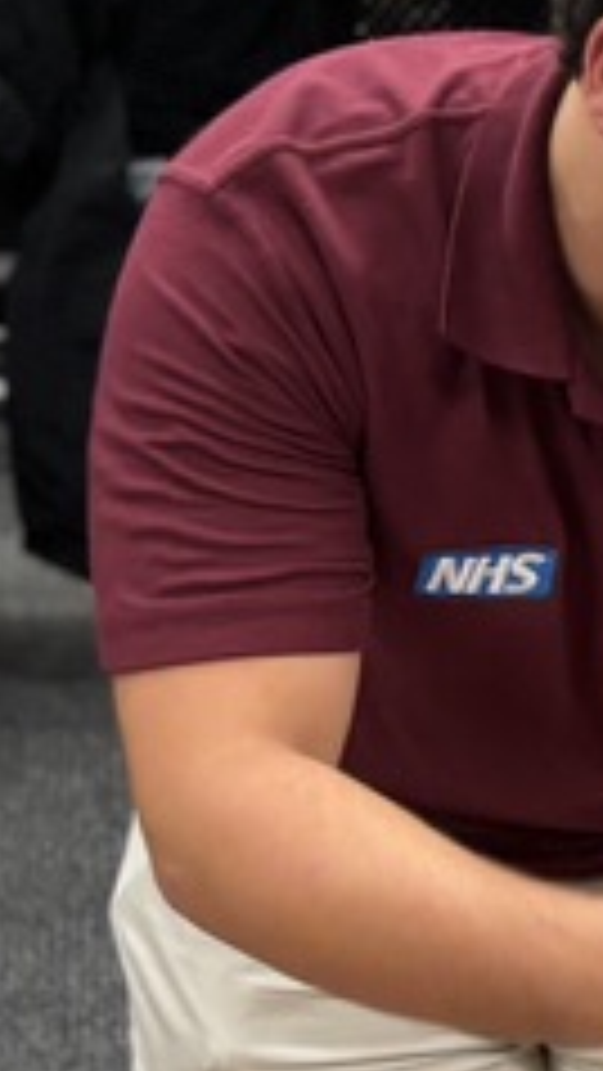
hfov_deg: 9.3
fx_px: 3465
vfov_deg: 17.5
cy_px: 734
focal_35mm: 122
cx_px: 1246
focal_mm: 5.96
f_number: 1.6
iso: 125
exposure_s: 1/50
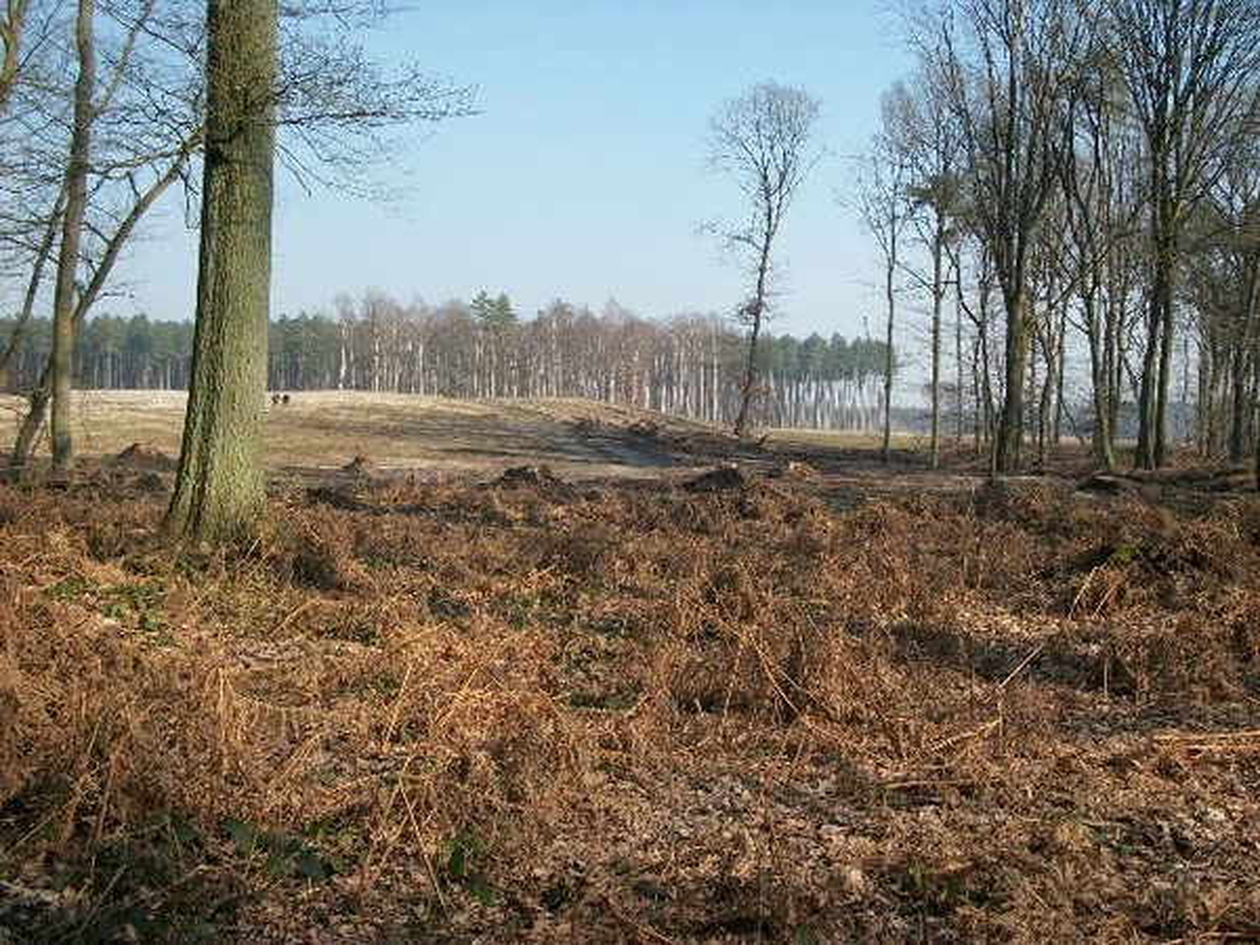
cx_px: 630
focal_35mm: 40
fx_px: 1456
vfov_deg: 36.0
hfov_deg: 46.8
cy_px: 472
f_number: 9.9
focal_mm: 7.1
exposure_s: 1/80
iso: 80
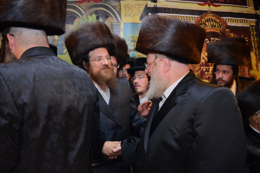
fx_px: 202
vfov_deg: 46.4
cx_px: 130
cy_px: 86
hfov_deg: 65.5
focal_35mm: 28
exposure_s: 1/80
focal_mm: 28
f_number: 4
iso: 2000
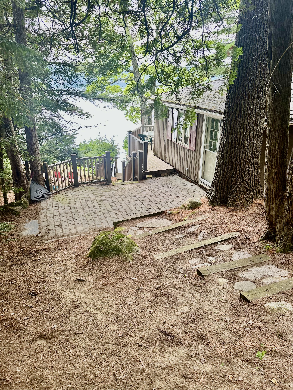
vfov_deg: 71.6
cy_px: 195
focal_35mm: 24
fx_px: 271
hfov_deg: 56.8
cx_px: 146
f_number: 1.78
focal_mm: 6.86
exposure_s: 1/121
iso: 100
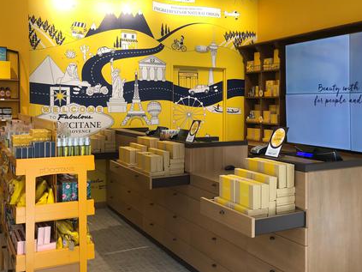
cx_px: 239
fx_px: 429
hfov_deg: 45.1
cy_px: 121
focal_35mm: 41
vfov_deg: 35.1
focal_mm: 3.99
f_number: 1.8
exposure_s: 1/80
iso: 20
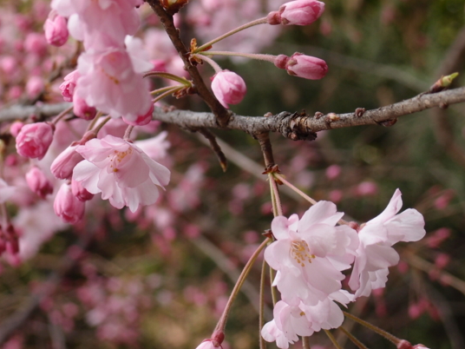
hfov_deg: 18.5
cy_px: 166
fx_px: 1424
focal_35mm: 106
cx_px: 182
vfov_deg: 14.0
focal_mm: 15.27
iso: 100
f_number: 3.2
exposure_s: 1/320
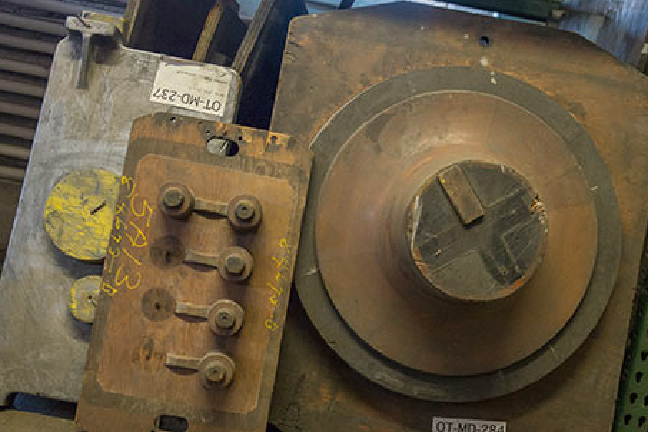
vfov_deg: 32.6
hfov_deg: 47.4
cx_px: 336
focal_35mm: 41
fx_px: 738
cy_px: 234
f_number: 4
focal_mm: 32
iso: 1600
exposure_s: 1/125
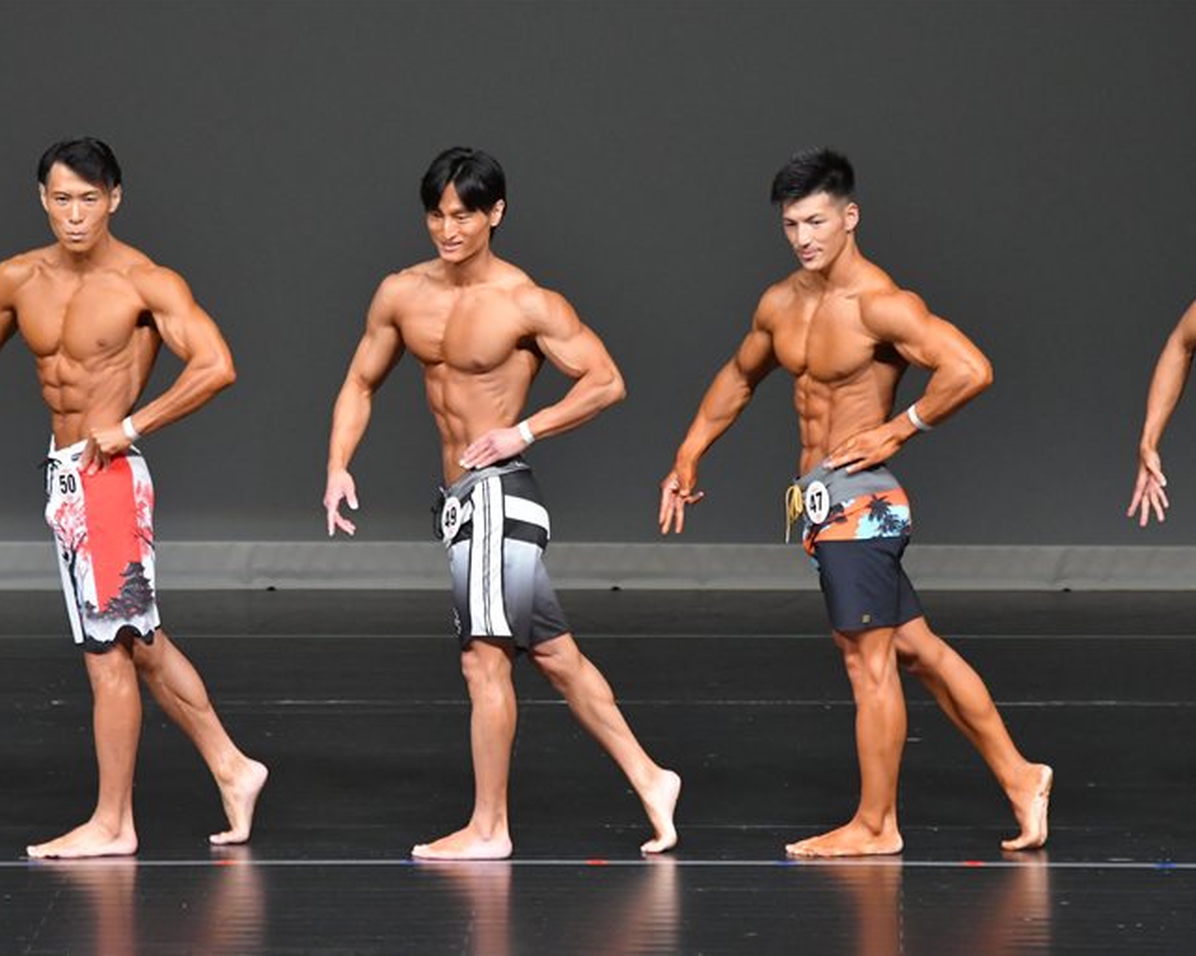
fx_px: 11428
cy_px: 477
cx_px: 526
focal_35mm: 323
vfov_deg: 4.8
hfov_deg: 6.0
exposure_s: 1/400
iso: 4000
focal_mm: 190
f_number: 5.6
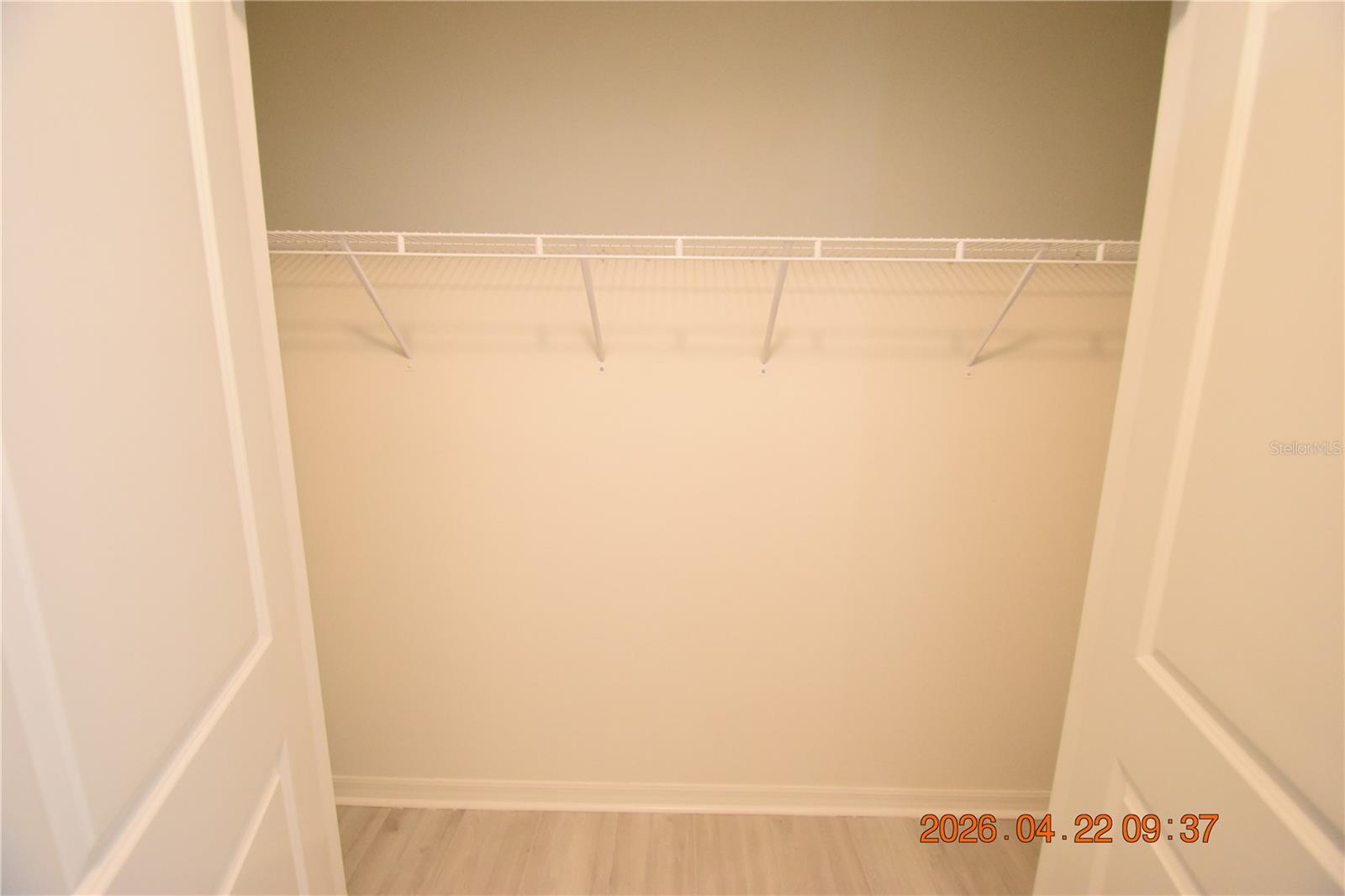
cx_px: 672
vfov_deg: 77.3
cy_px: 448
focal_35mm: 15
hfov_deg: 100.4
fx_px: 560
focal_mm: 10
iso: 2800
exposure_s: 1/60
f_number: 3.5
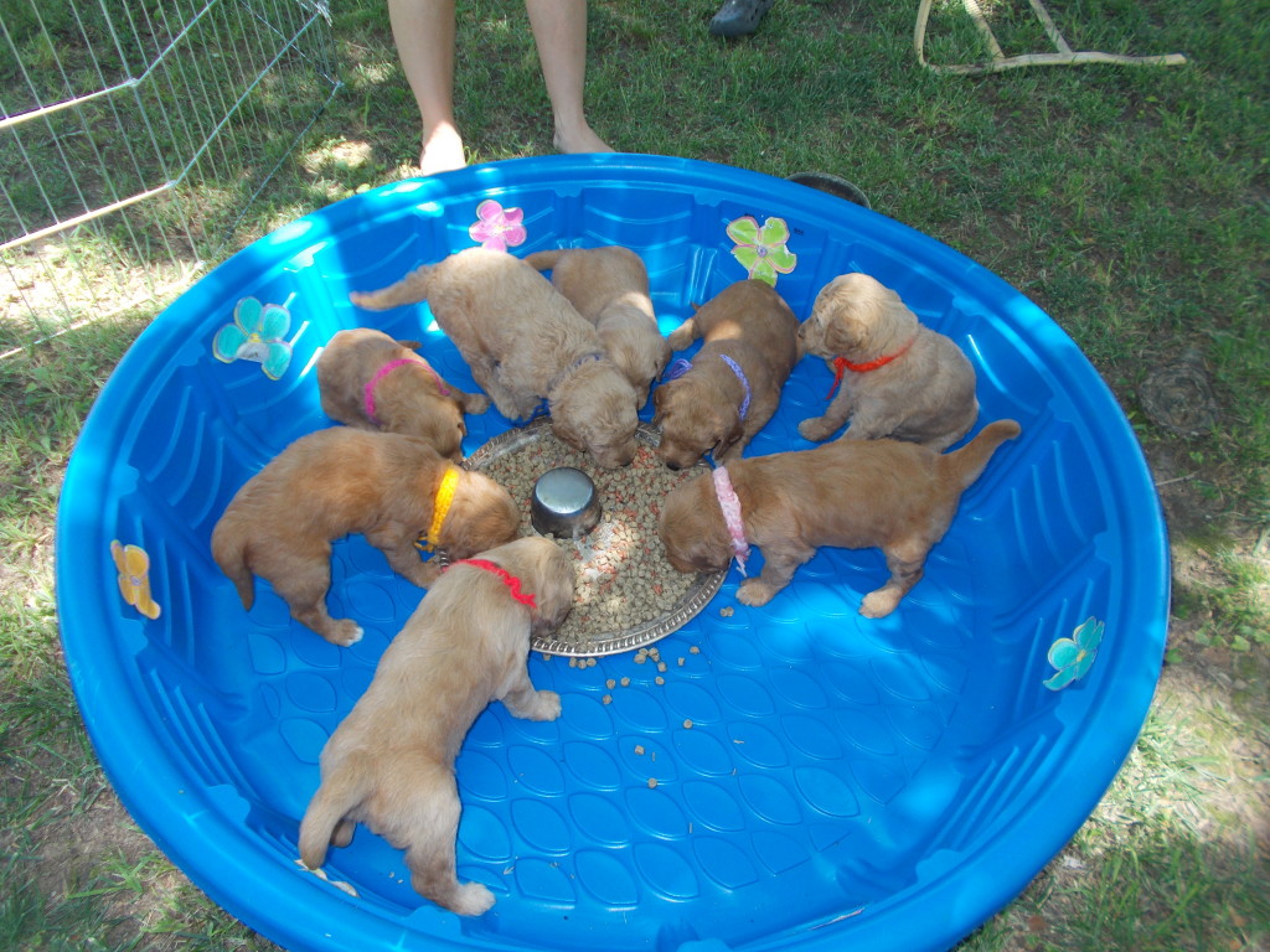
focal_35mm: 26
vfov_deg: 53.1
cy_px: 476
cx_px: 635
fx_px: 954
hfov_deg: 67.3
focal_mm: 4.6
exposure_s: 1/50
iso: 80
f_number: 3.2
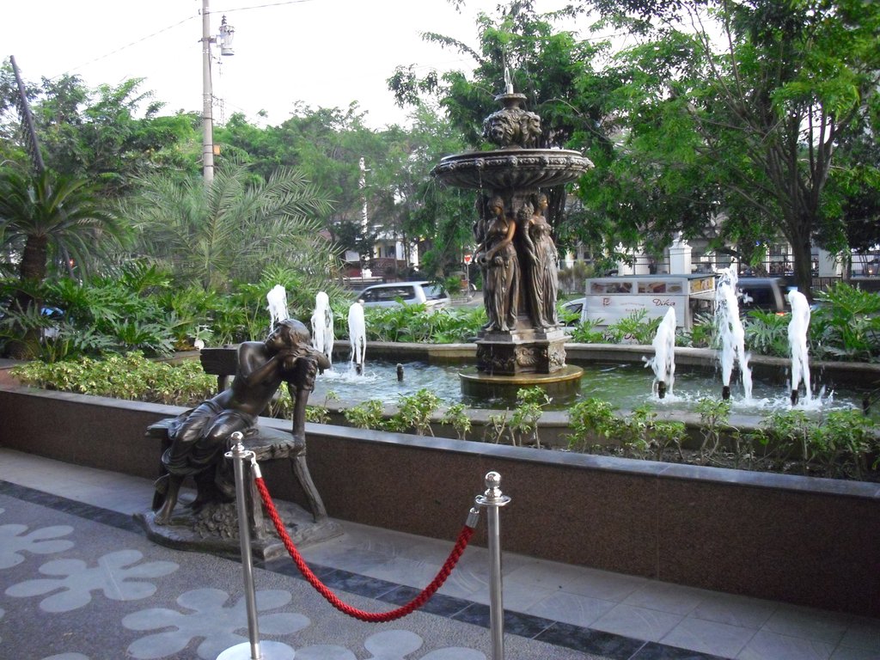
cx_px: 440
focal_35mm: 38
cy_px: 330
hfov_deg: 49.0
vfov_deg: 37.7
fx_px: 966
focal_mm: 6.2
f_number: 2.8
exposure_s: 1/60
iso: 400
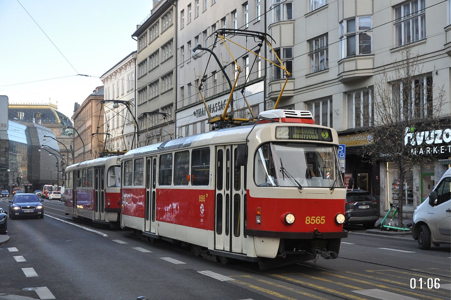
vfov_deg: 26.4
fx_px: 638
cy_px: 150
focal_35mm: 51
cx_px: 226
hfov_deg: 38.9
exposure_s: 1/1000
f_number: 4.2
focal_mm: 34
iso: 800
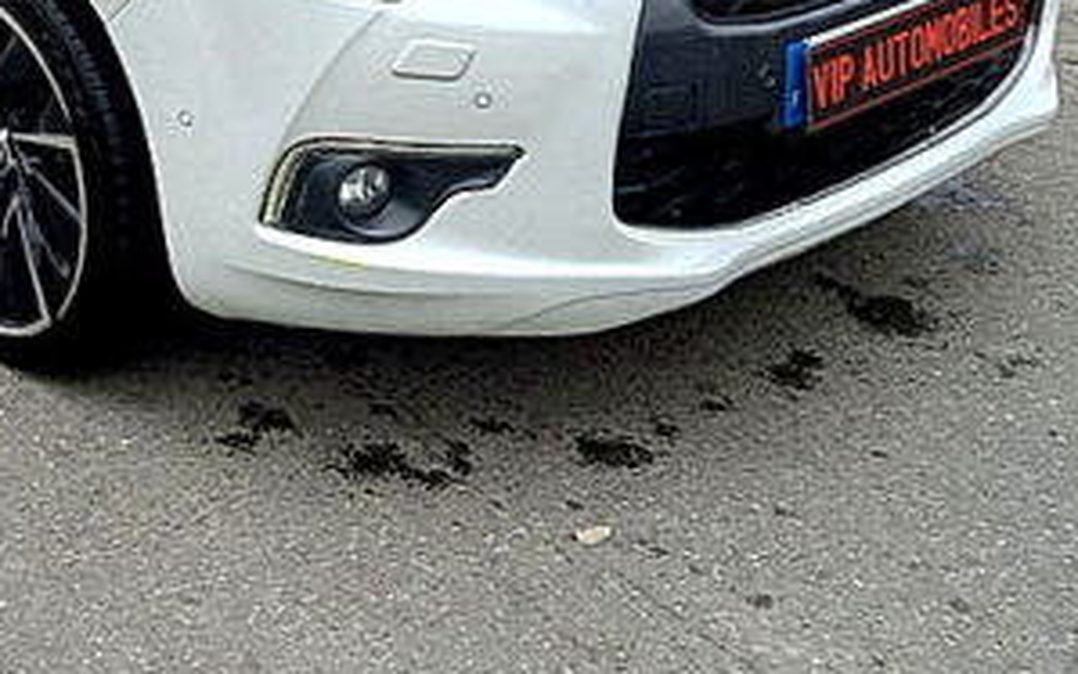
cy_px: -50
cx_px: 137
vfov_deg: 17.8
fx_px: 2086
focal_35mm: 71
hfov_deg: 28.0
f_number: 2
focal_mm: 4.6
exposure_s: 1/100
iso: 32
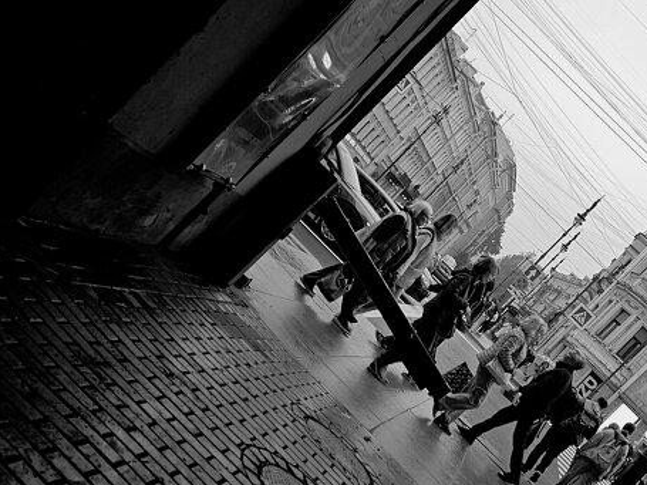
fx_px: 1009
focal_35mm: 54
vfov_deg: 27.0
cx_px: 438
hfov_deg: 35.2
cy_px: 297
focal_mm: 6.3
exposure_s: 1/101
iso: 50
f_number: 1.7
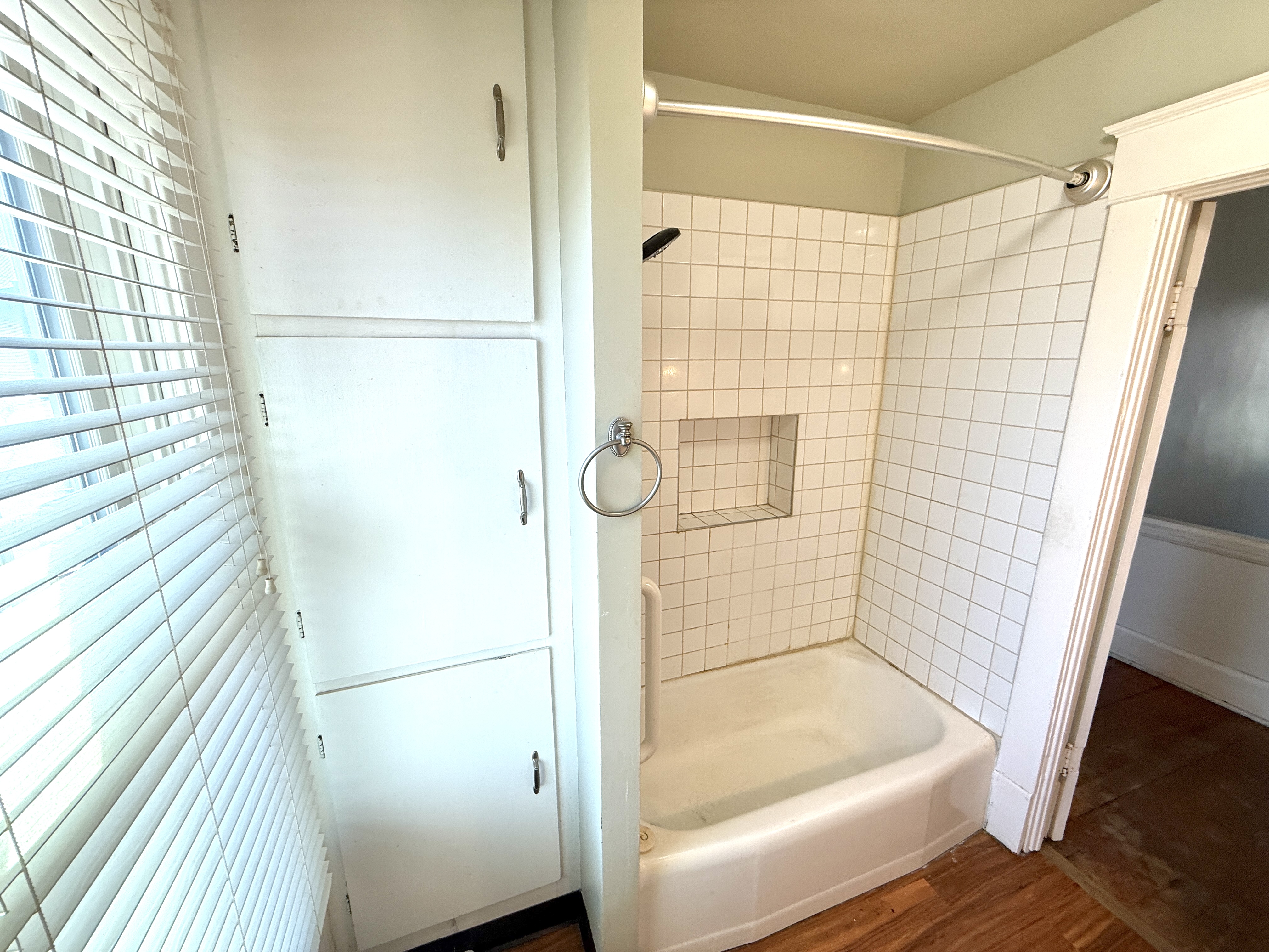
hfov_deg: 102.1
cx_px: 634
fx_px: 513
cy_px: 476
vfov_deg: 85.7
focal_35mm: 14
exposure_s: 1/99
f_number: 2.2
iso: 80
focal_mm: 2.22
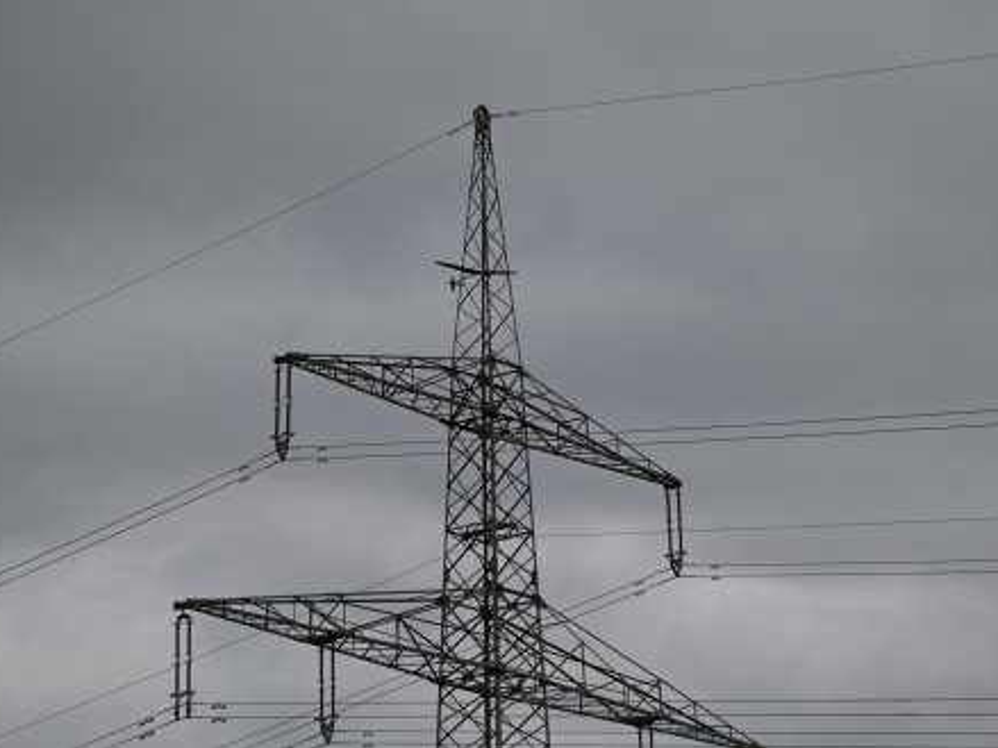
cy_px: 373
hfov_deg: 12.5
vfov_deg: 9.4
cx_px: 494
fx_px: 4554
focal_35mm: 158
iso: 320
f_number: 7.1
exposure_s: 1/3200
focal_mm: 145
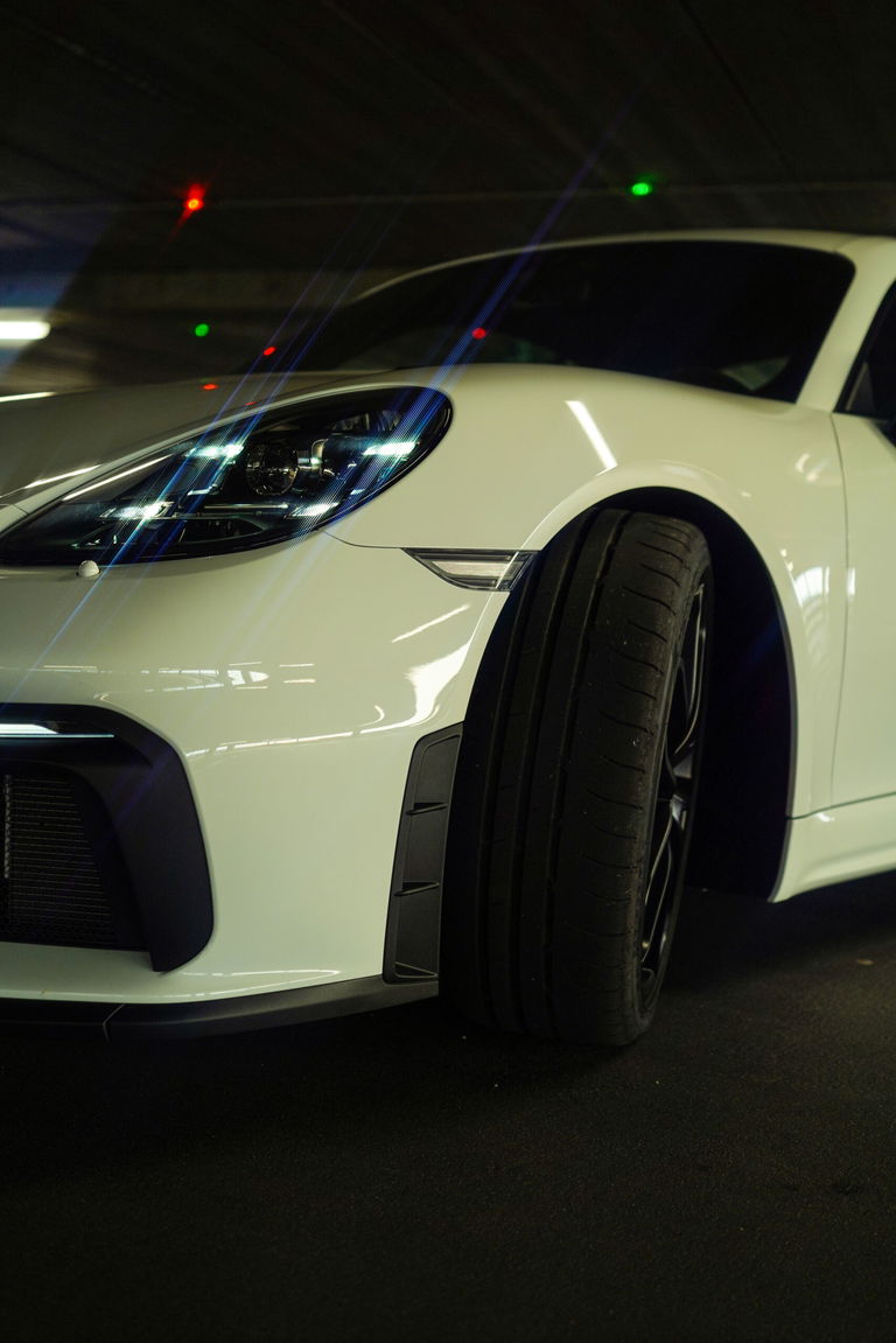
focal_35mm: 50
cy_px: 672
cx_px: 448
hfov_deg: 27.0
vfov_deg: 39.6
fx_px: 1865
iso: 320
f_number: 2.8
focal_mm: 50
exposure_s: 1/125
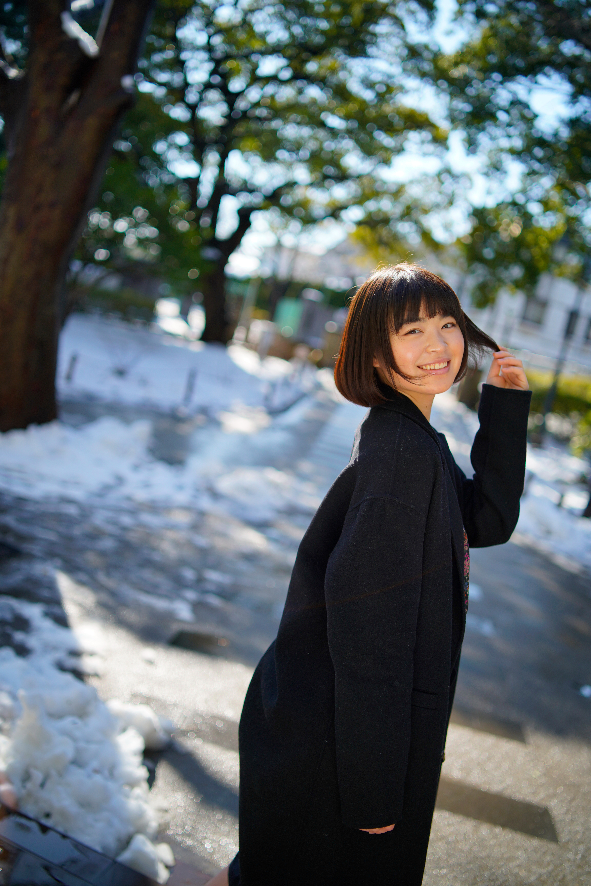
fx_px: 862
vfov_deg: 54.4
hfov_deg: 37.9
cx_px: 296
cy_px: 443
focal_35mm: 35
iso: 100
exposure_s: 1/3200
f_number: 1.4
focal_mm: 35
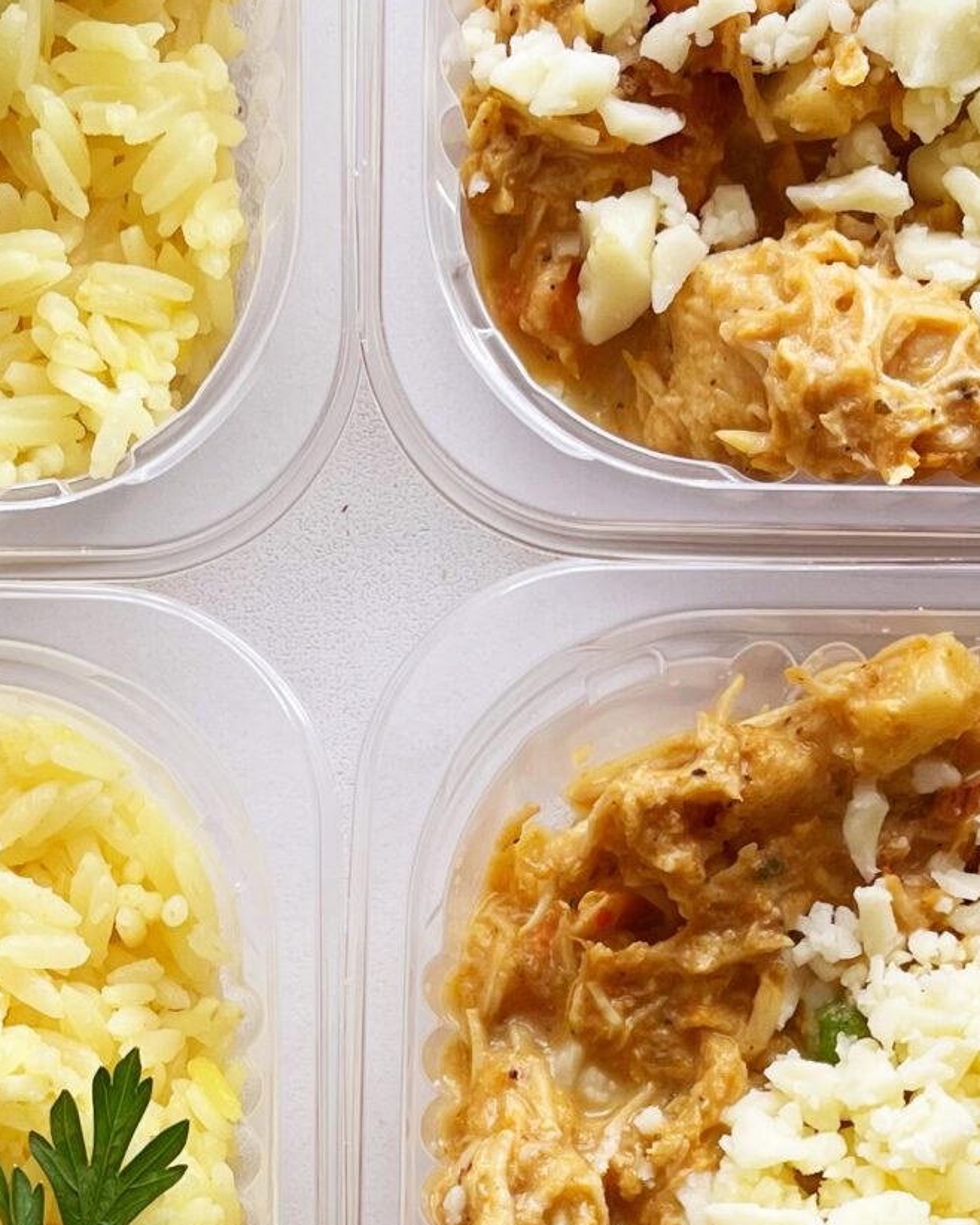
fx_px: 2863
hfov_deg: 19.3
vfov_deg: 22.8
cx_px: 277
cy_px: 1319
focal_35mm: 79
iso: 40
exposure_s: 1/203
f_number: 1.6
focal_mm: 5.1
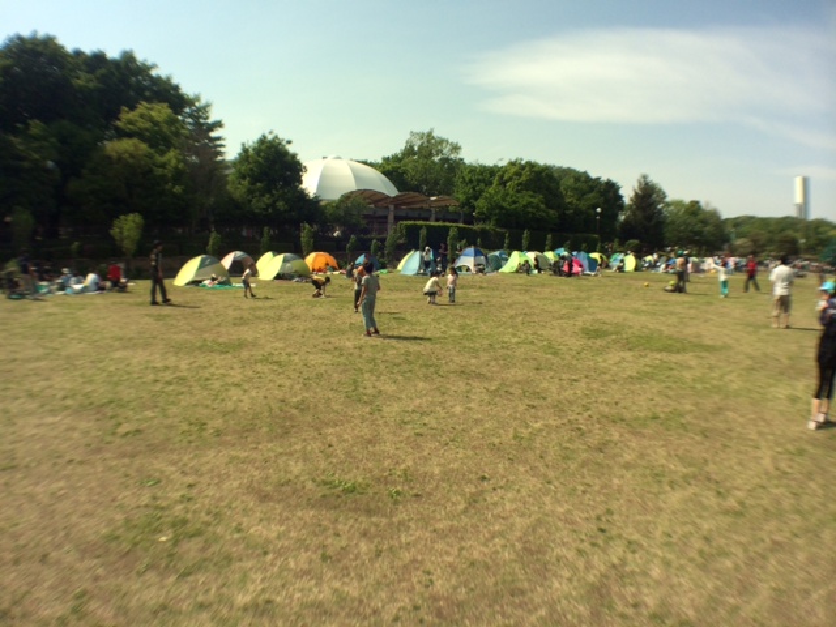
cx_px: 418
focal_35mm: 30
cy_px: 314
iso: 40
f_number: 2.2
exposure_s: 1/3425
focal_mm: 4.12
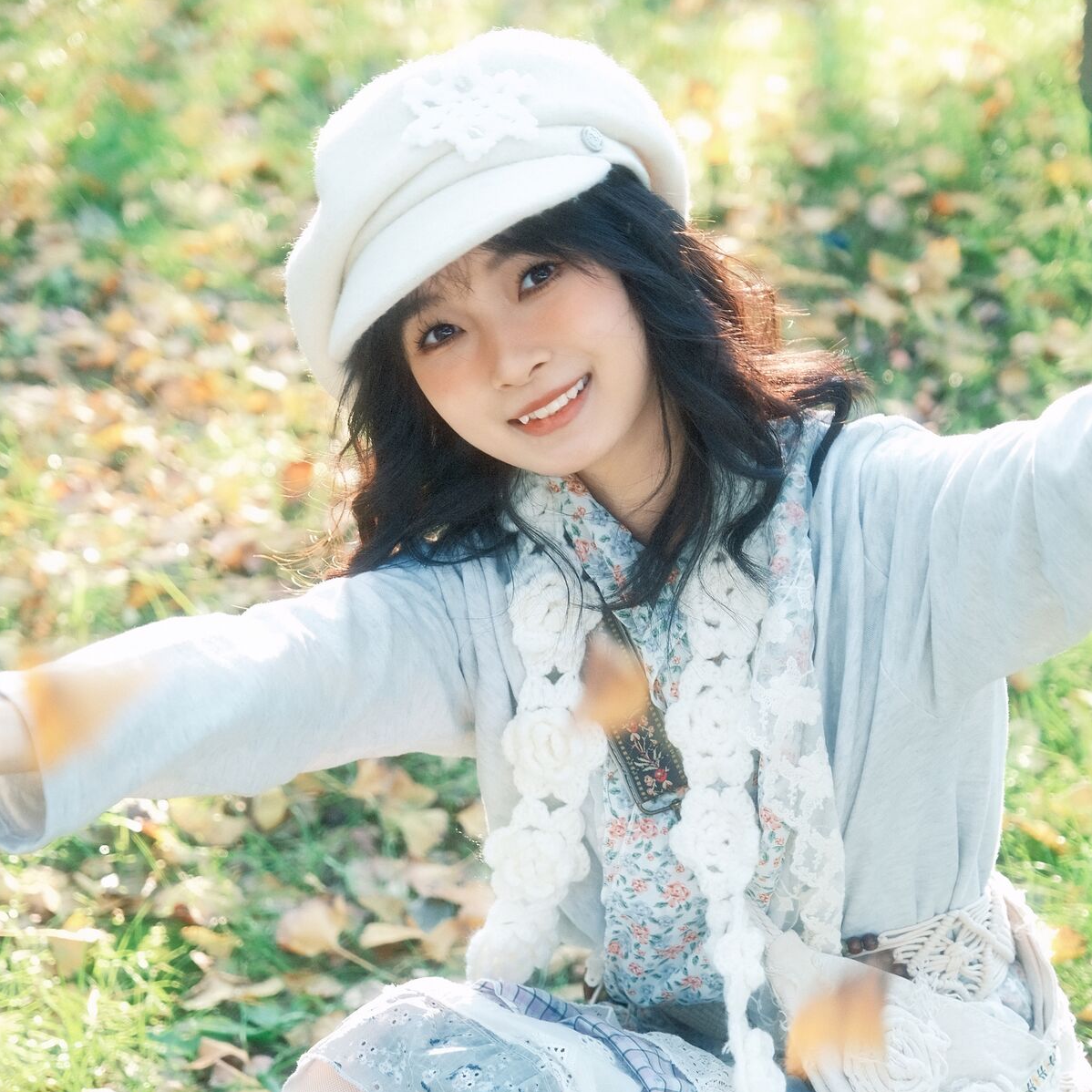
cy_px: 729
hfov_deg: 16.4
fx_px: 3783
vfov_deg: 16.4
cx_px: 546
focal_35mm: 106
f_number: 2.8
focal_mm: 55
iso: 400
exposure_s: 1/125
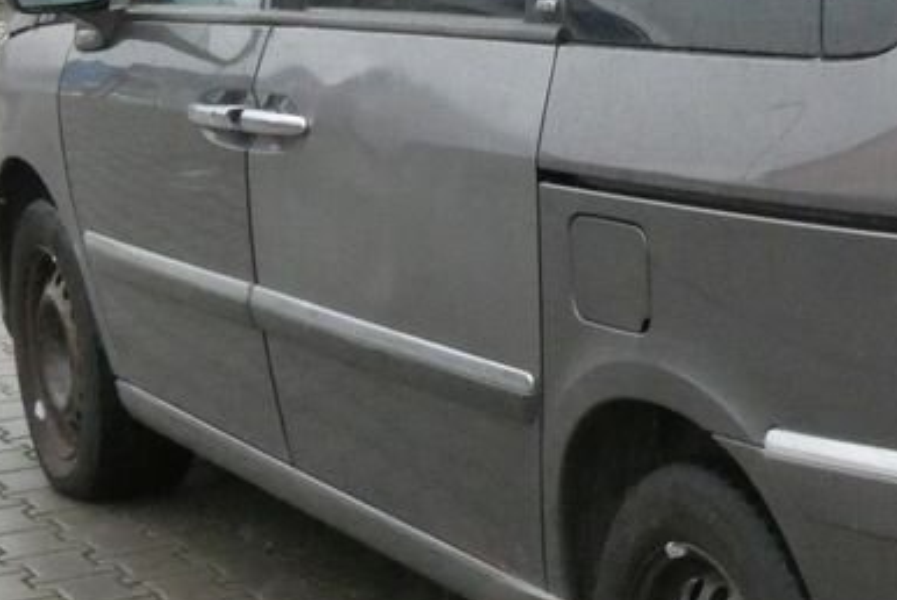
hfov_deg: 17.2
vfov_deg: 12.1
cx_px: 1099
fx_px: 2818
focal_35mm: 113
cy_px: 226
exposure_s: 1/80
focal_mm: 7.3
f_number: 5.6
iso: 1250
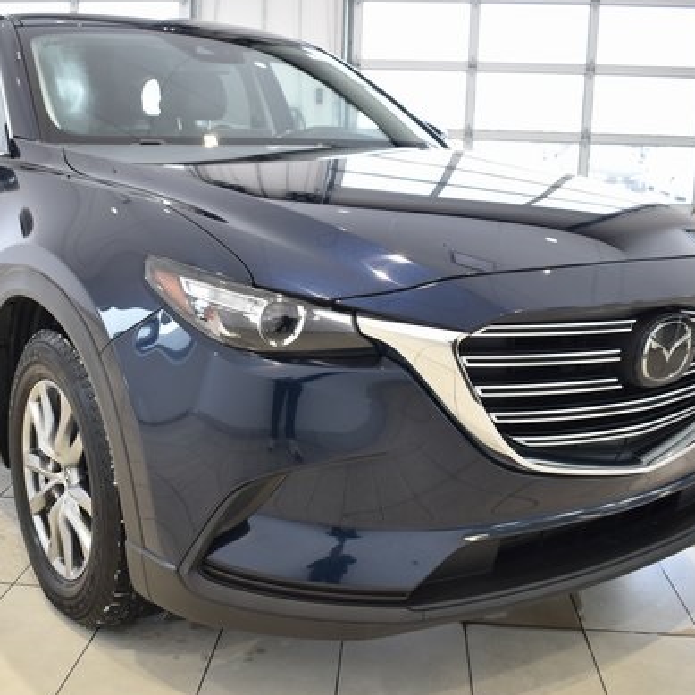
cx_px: 286
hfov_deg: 39.9
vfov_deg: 40.0
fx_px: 954
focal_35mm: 42
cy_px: 330
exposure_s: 1/30
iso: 125
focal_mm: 20
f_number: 3.5
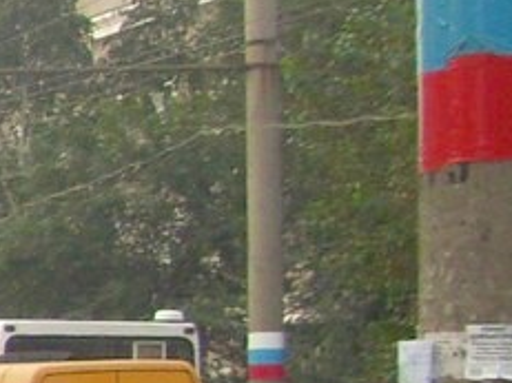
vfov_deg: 6.6
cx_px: -734
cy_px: 466
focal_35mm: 223
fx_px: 3297
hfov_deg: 8.2
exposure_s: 1/320
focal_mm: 5.7
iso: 100
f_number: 2.9
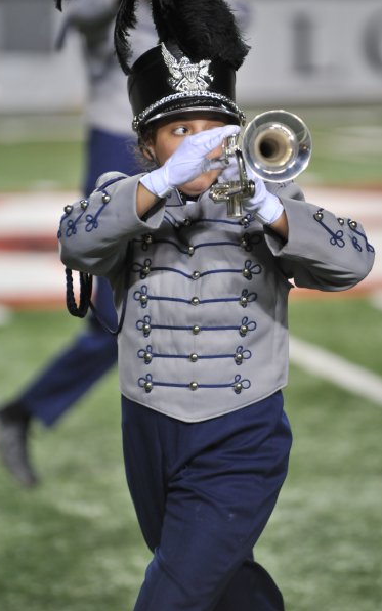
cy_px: 305
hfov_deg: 4.3
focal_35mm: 307
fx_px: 5115
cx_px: 192
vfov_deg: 6.8
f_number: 2.8
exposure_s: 1/250
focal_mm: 200
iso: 800
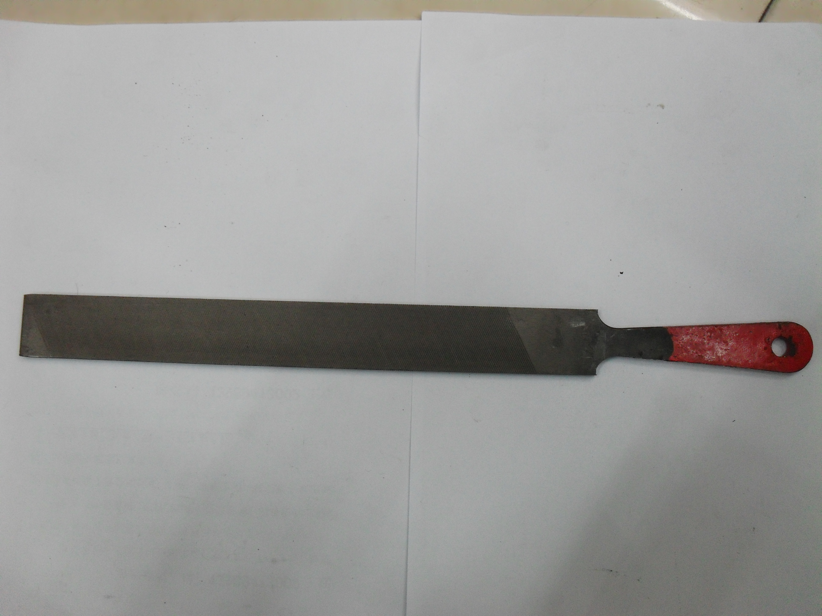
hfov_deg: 52.6
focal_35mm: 35
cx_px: 411
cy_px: 308
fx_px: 831
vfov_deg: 40.7
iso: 160
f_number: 2.8
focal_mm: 6.2
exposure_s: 1/45
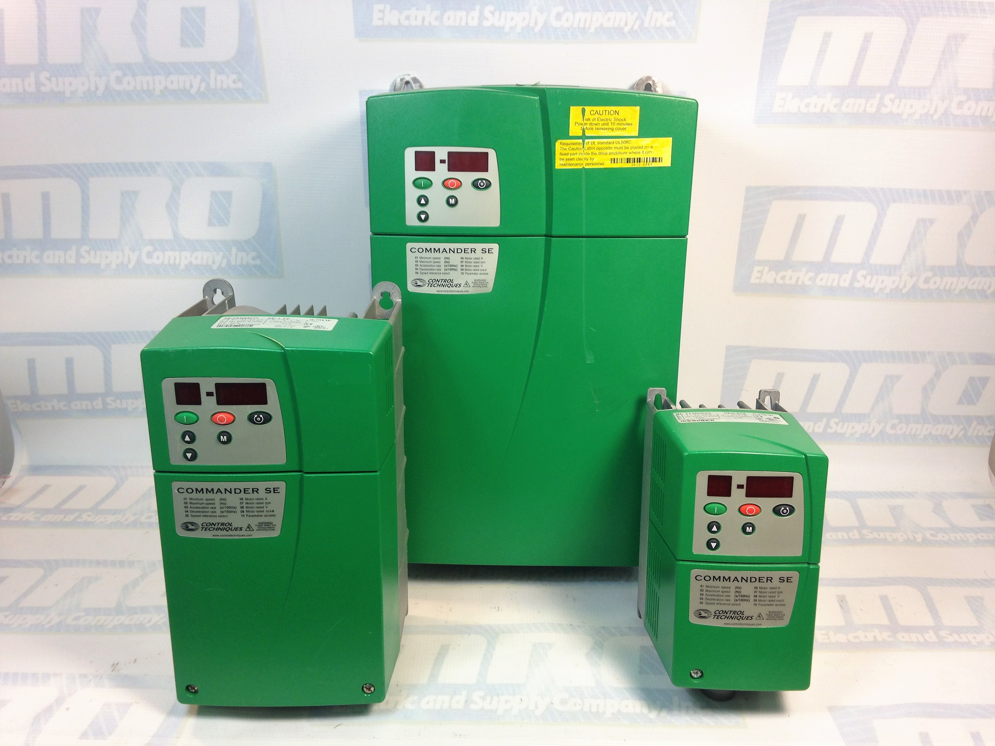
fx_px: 948
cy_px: 373
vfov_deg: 42.9
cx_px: 498
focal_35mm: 33
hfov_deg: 55.4
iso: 50
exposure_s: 1/60
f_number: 2.4
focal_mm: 4.12
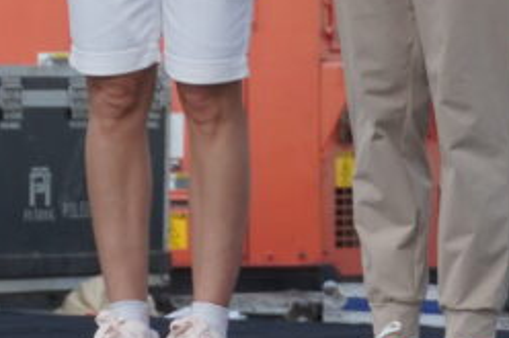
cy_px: -172
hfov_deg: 4.3
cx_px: 380
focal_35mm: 475
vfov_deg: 2.9
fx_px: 6711
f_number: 5.6
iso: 500
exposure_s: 1/1600
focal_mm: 74
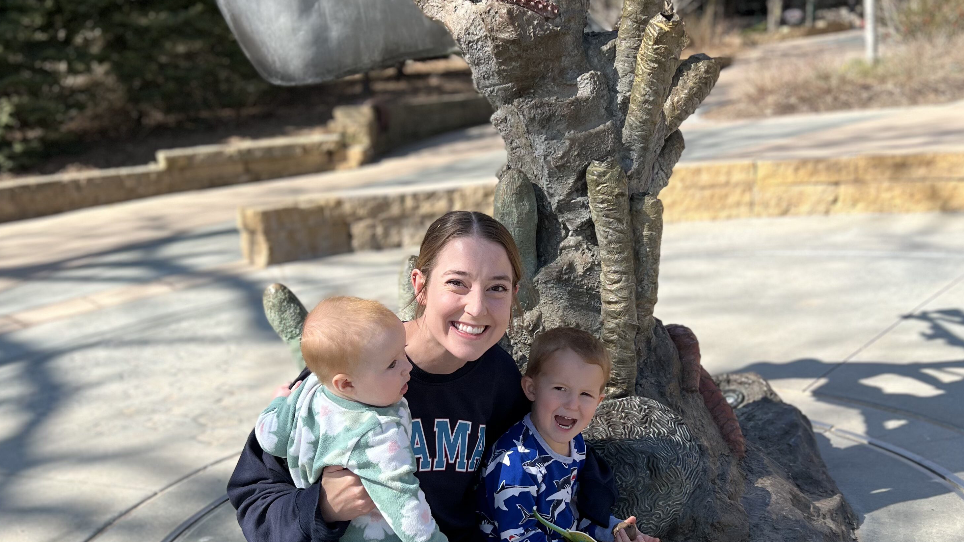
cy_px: 309
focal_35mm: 39
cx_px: 493
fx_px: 997
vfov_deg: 30.4
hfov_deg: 51.6
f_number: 1.5
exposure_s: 1/2299
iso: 50
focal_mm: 5.7
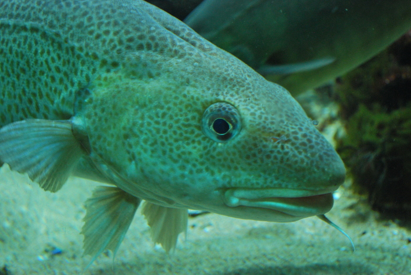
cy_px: 138
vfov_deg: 20.2
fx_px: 772
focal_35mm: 68
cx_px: 206
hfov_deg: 29.8
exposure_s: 1/25
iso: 800
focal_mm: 45
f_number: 5.3
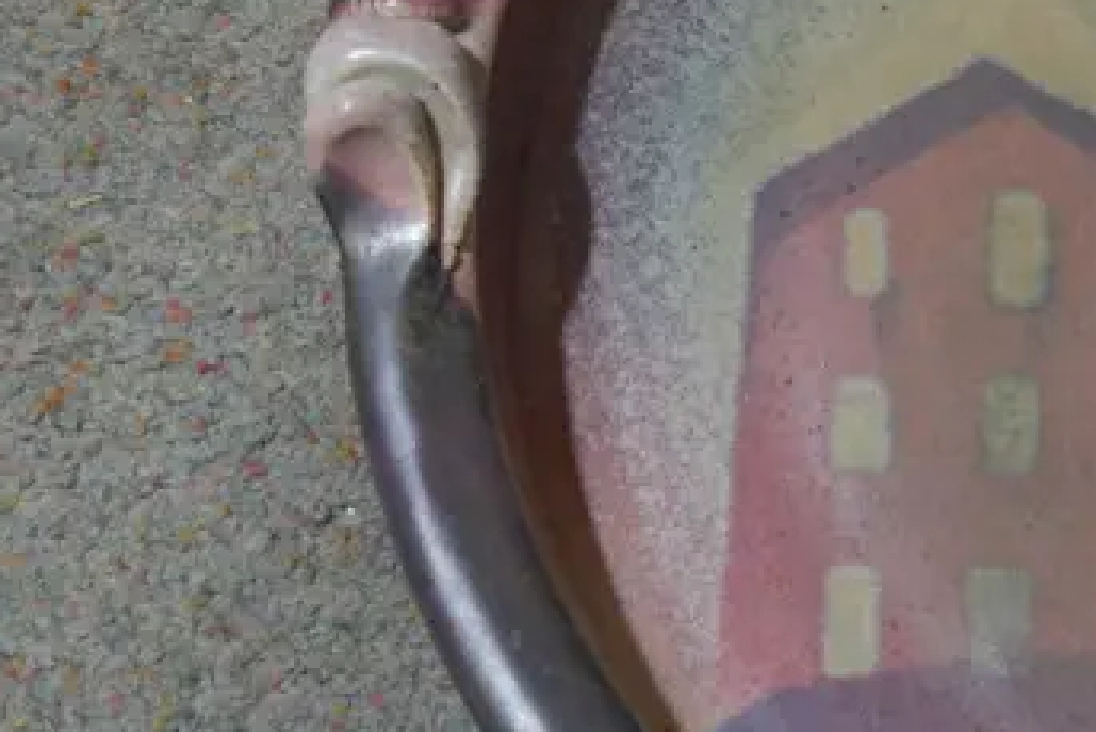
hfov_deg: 13.4
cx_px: 1304
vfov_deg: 9.2
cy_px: 388
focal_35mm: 149
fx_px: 4538
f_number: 5.2
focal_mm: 24
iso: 500
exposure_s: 1/60
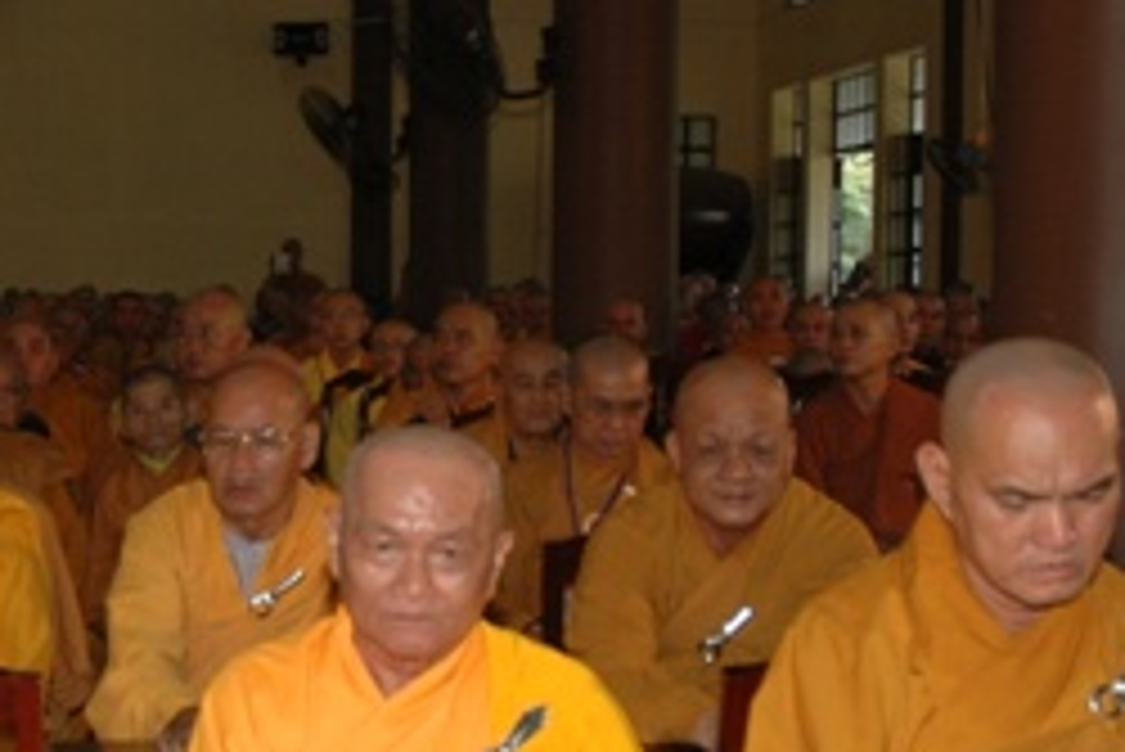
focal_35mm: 69
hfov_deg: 28.3
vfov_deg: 19.7
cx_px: 140
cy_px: 446
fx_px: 2157
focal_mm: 18
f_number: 4.5
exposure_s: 1/60
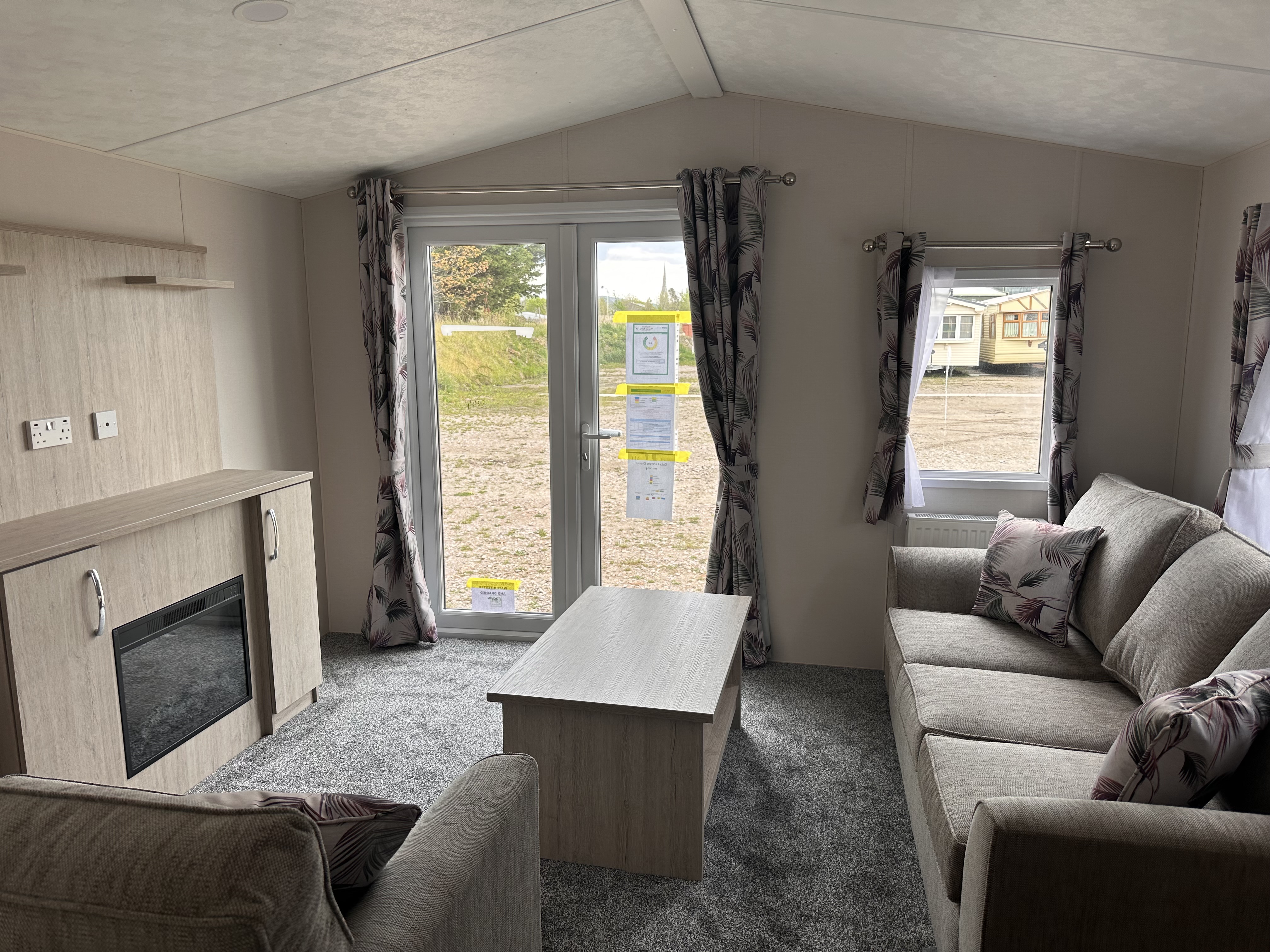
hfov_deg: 71.6
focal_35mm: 24
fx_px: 881
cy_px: 476
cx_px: 635
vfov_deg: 56.8
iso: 50
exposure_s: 1/121
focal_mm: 6.86
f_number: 1.78
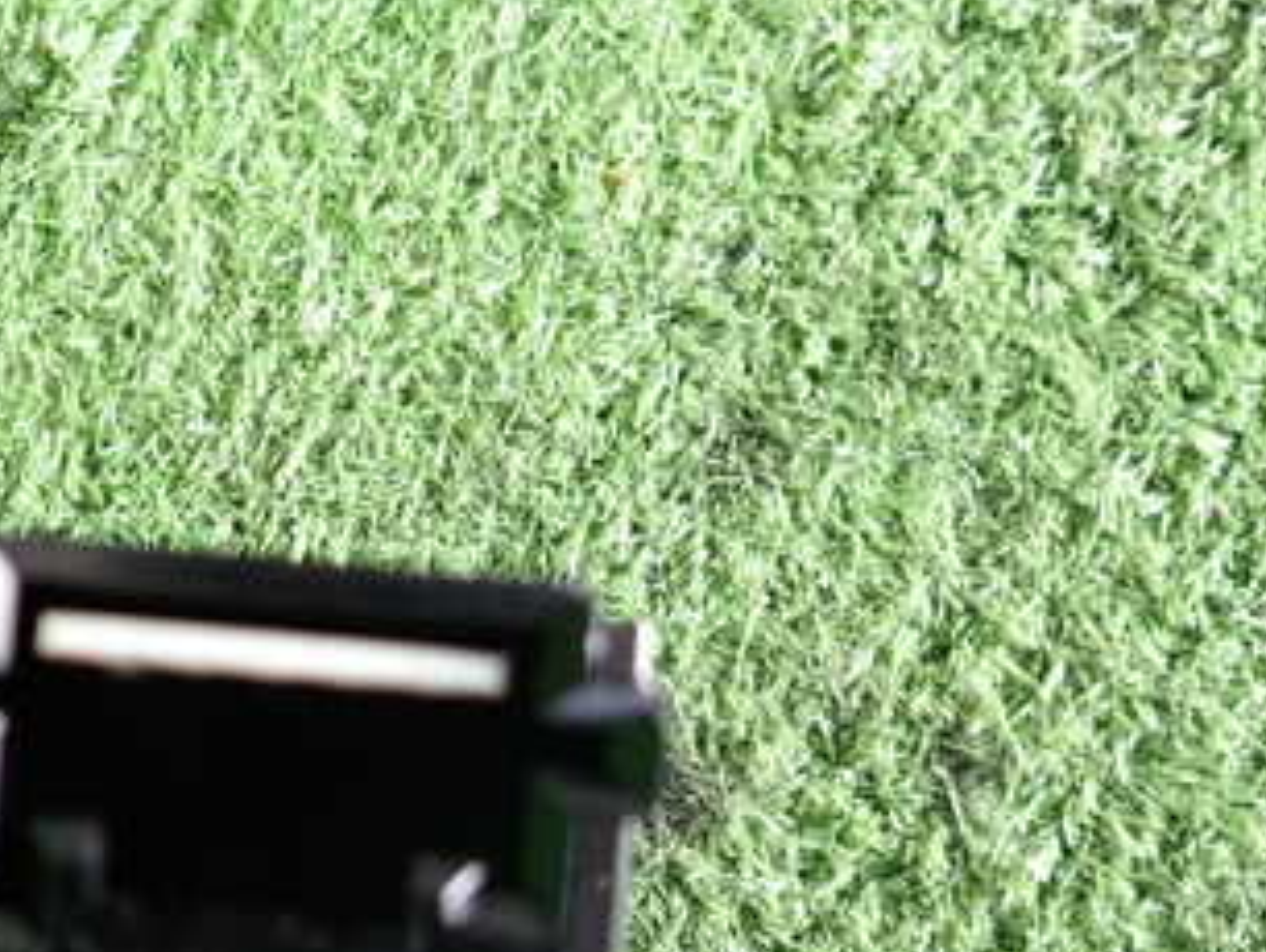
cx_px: 219
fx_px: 1793
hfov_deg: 37.2
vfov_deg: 28.9
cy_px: 786
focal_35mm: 49
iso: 200
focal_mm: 4.5
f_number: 2
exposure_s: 1/30
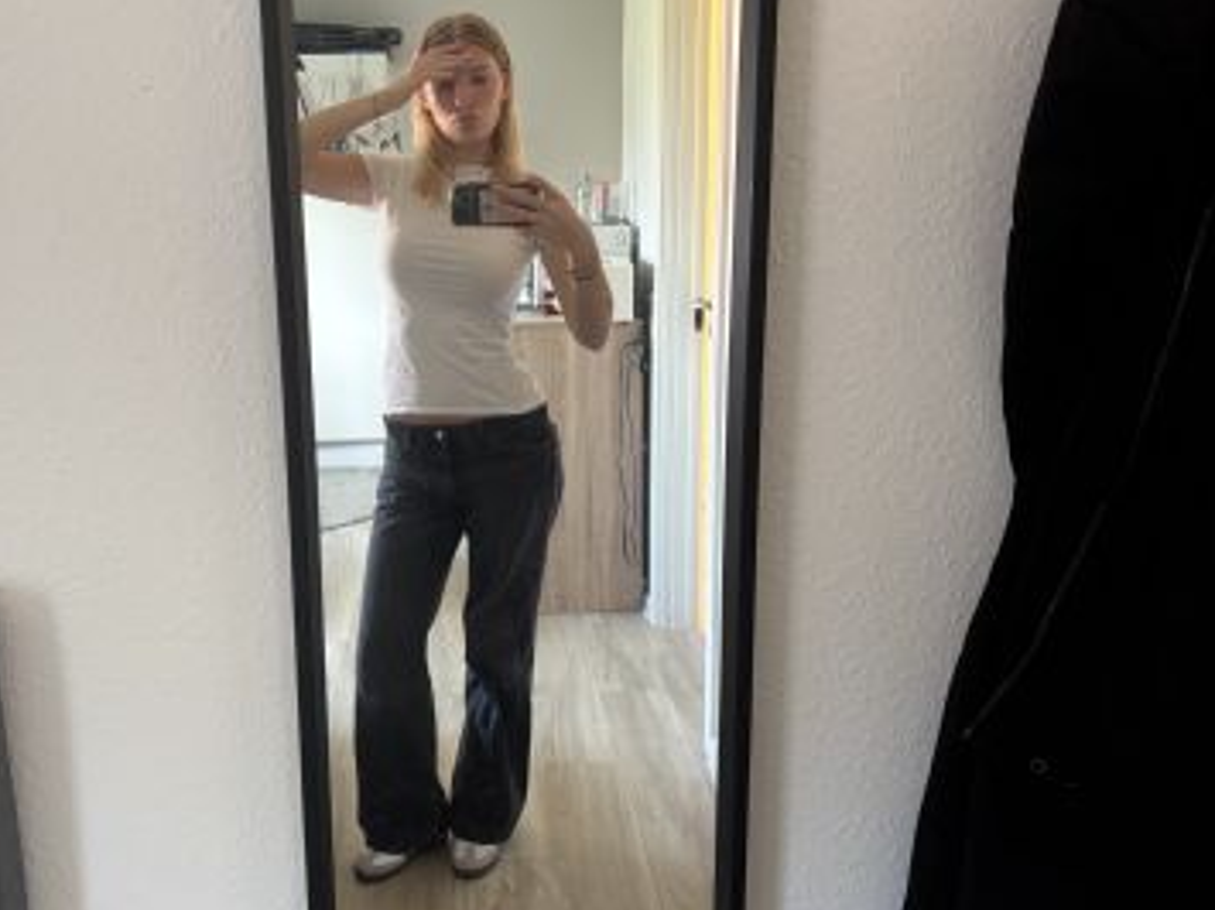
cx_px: 459
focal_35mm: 33
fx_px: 1158
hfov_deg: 54.8
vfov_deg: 42.9
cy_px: 458
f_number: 1.6
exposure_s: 1/50
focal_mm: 5.96
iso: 250
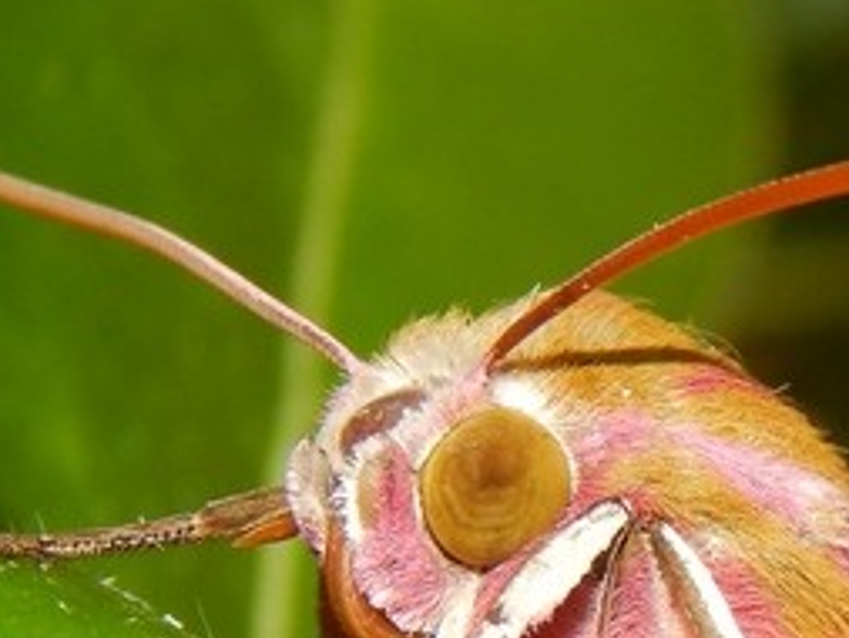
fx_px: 8907
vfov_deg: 4.1
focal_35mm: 363
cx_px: 1064
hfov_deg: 5.4
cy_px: 816
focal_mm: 20.5
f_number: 9.2
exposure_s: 1/60
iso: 125
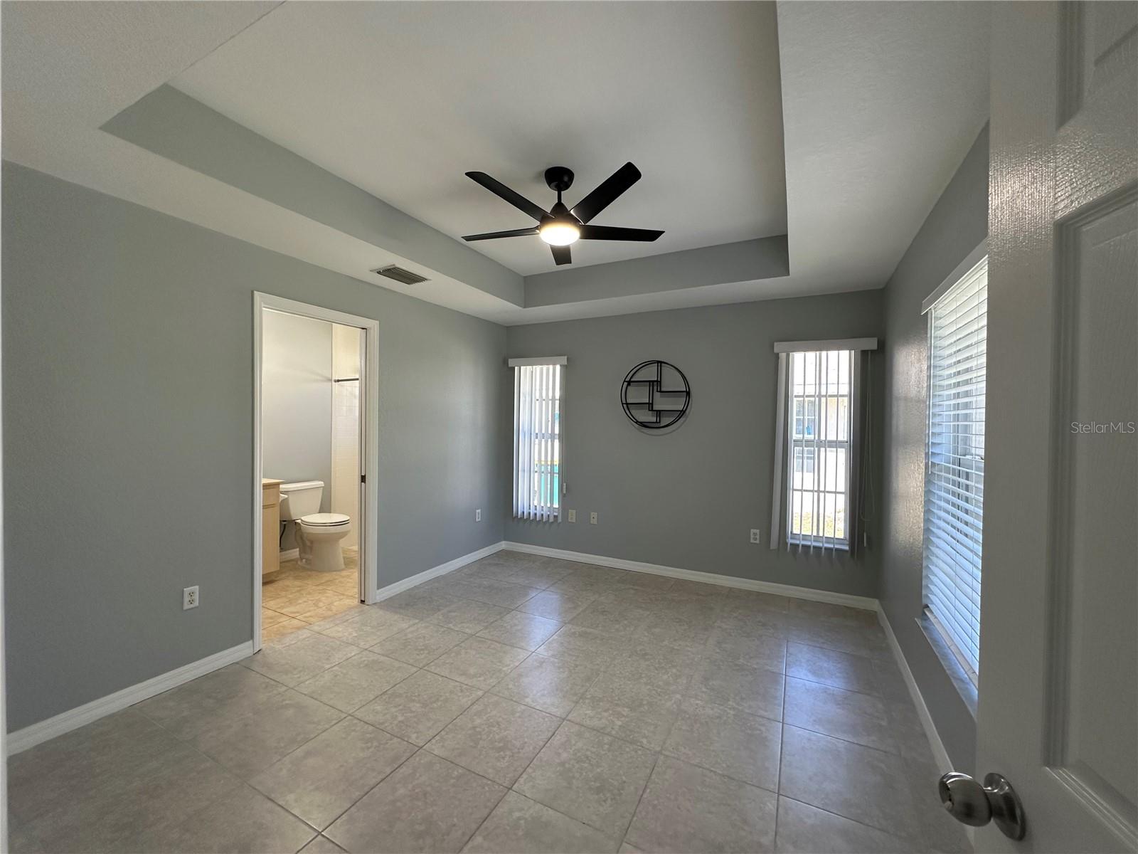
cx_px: 569
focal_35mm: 14
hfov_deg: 102.1
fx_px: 460
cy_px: 427
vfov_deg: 85.7
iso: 125
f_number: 2.2
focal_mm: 2.22
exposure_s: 1/120
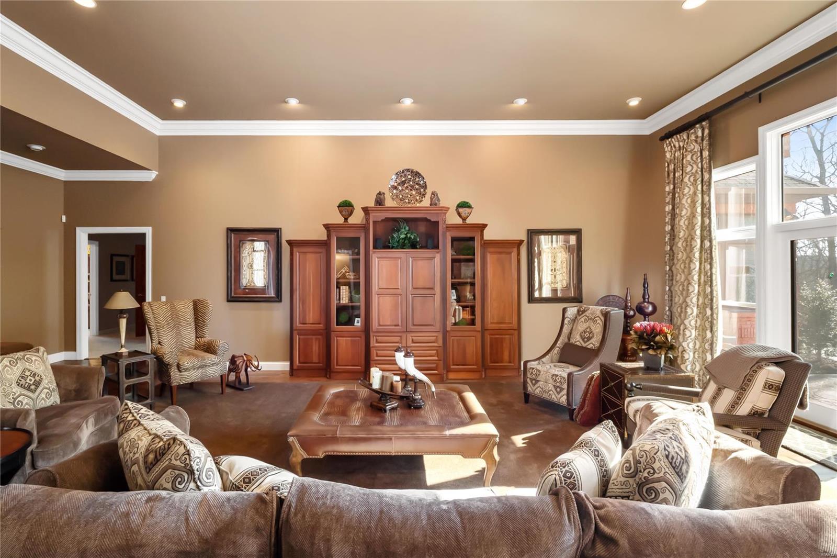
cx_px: 418
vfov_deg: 73.7
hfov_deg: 96.7
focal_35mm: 16
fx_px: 372
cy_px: 279
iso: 400
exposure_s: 1/2.5
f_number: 8
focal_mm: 8
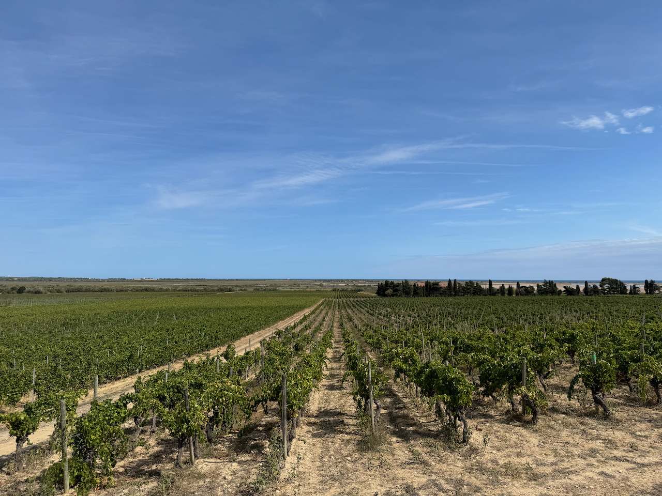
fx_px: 459
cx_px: 331
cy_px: 248
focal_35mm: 24
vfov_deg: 56.8
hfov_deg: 71.6
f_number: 1.78
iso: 80
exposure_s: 1/7092
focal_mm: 6.76
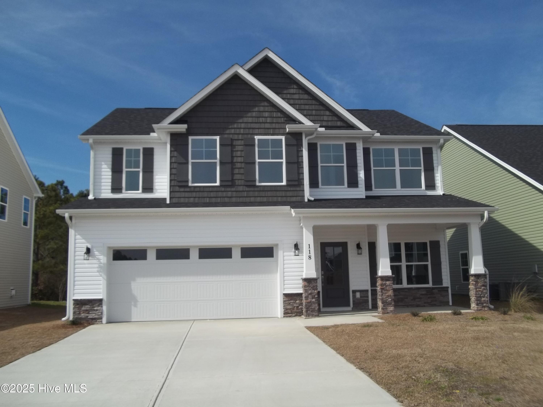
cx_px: 272
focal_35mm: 32
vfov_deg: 44.2
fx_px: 502
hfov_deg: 56.8
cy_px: 204
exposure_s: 1/250
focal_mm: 5.7
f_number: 8.8
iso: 64
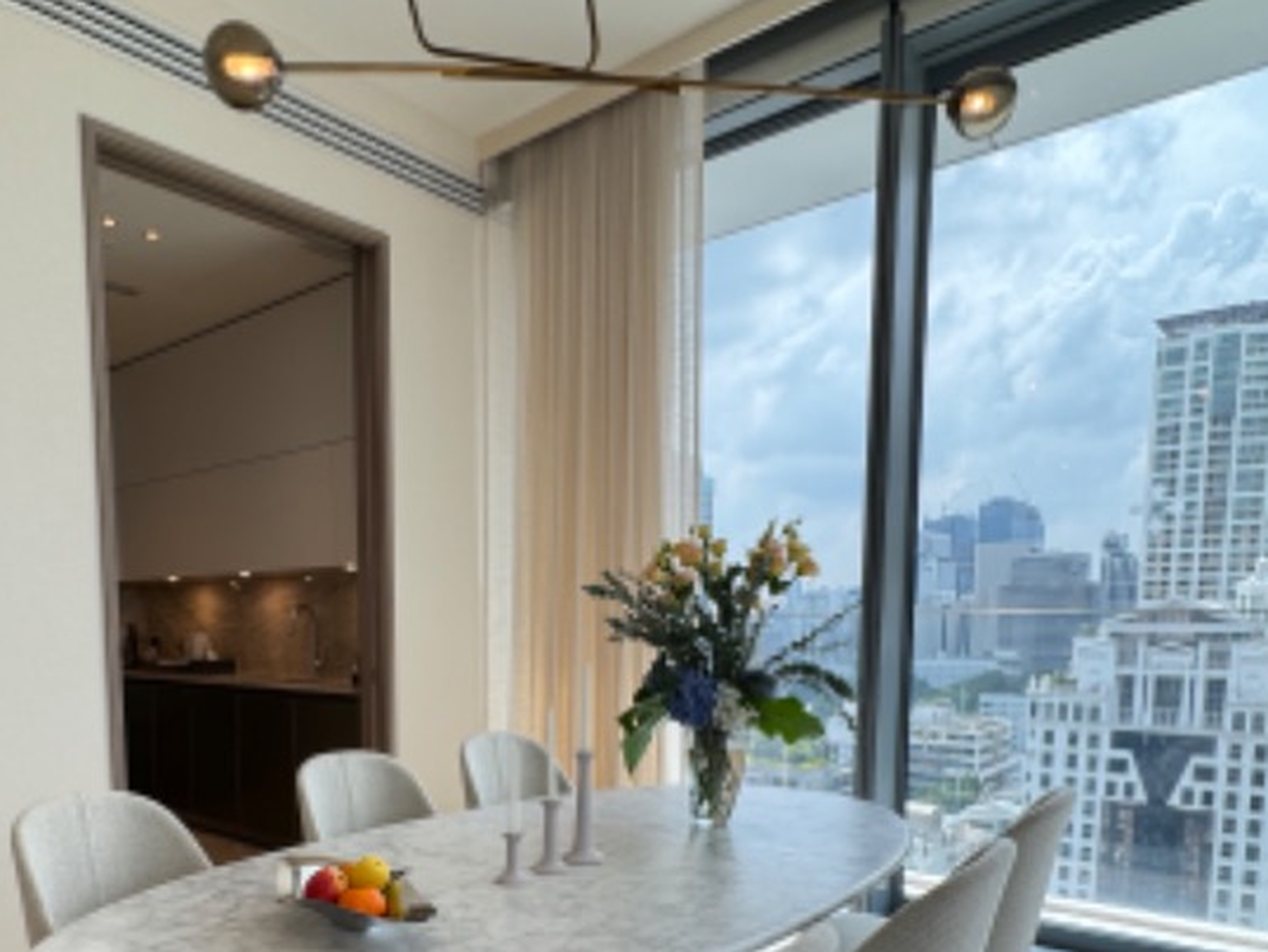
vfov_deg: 50.6
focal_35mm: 26
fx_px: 953
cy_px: 730
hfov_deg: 66.7
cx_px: 516
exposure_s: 1/100
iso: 50
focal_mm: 2.22
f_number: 2.2
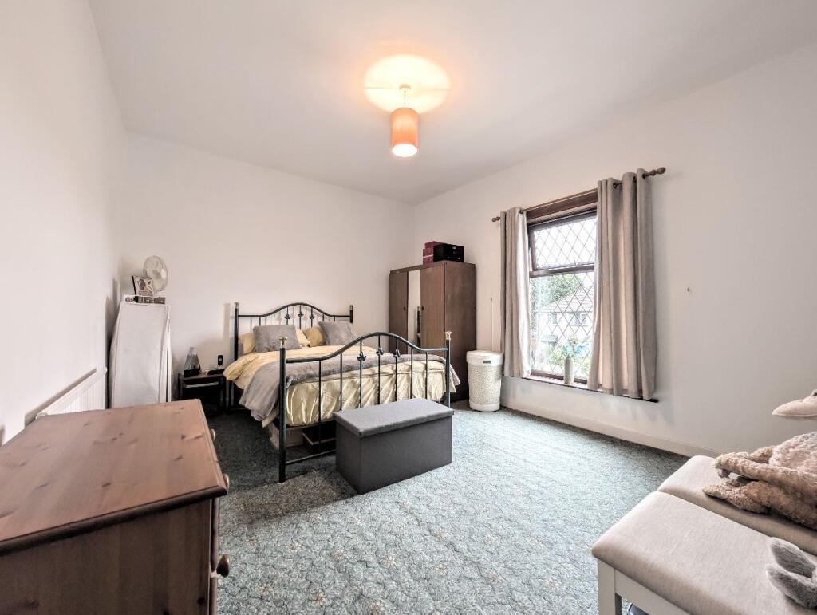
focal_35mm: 12
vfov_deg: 94.6
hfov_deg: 110.5
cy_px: 308
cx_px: 408
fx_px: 284
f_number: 1.7
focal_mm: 2.02
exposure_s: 1/88.5
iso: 59
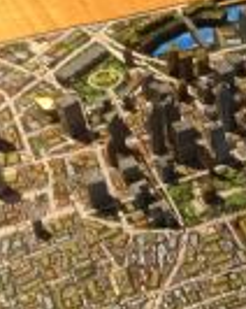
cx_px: 350
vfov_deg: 19.8
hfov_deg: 14.9
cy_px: 144
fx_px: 885
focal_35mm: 97
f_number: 2.4
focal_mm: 4.13
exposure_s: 1/20
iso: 400
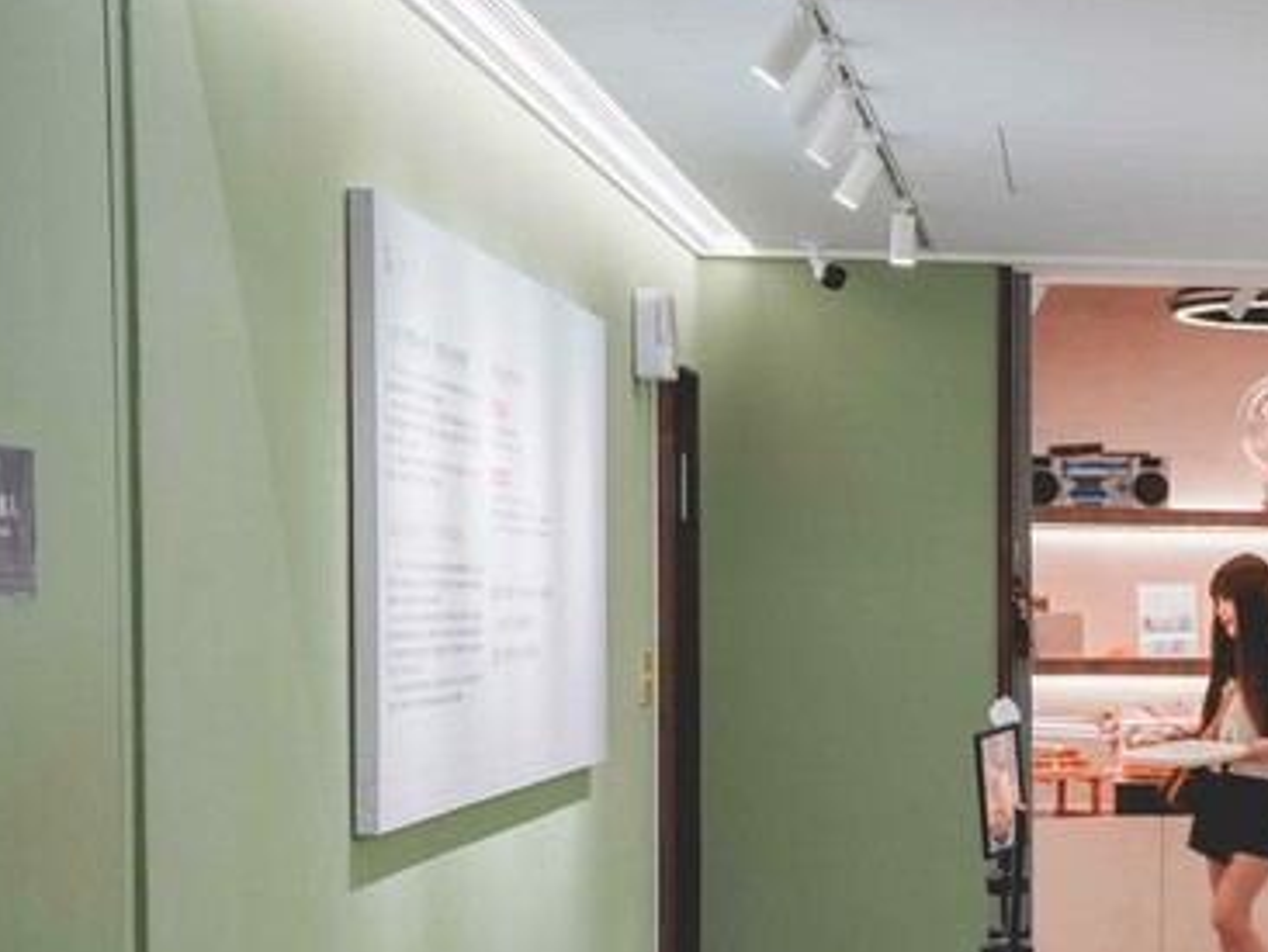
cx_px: 1431
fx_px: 3189
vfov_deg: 16.9
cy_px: 769
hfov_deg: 21.2
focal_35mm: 87
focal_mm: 39
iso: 250
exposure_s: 1/40
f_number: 3.5
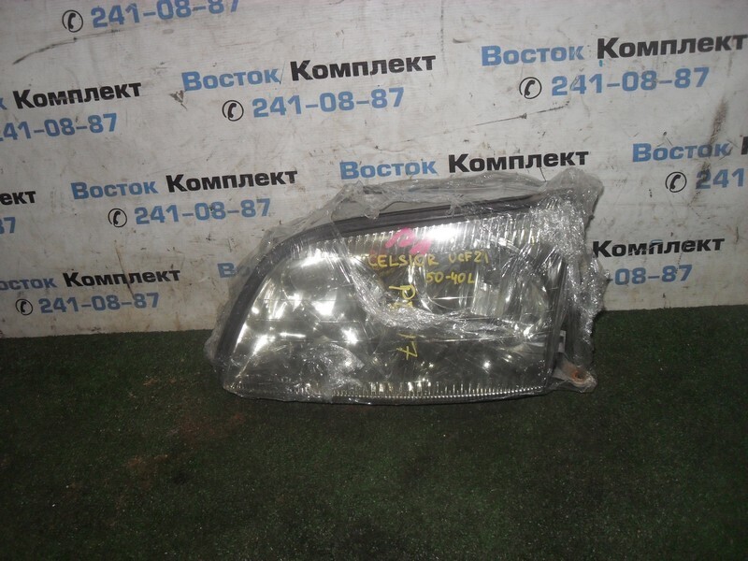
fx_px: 756
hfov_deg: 52.6
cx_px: 374
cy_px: 280
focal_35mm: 35
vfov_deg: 40.7
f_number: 2.8
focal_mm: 6.2
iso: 200
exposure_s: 1/45
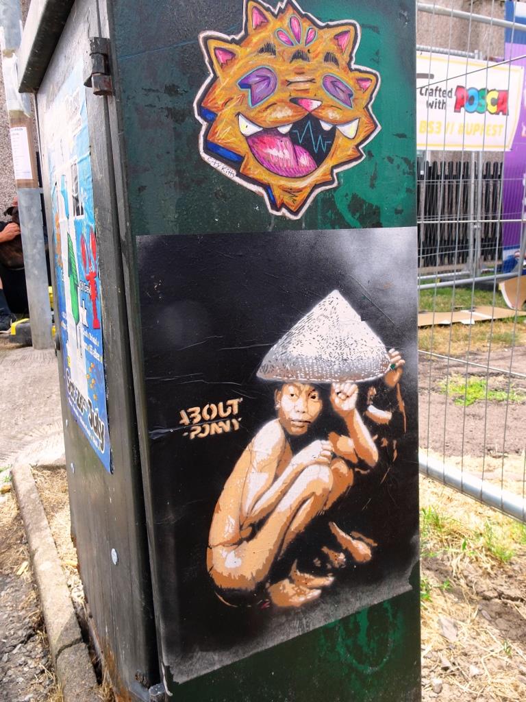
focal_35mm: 24
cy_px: 351
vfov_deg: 71.6
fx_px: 486
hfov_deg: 56.8
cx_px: 263
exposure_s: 1/320
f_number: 3.5
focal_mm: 4.1
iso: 80
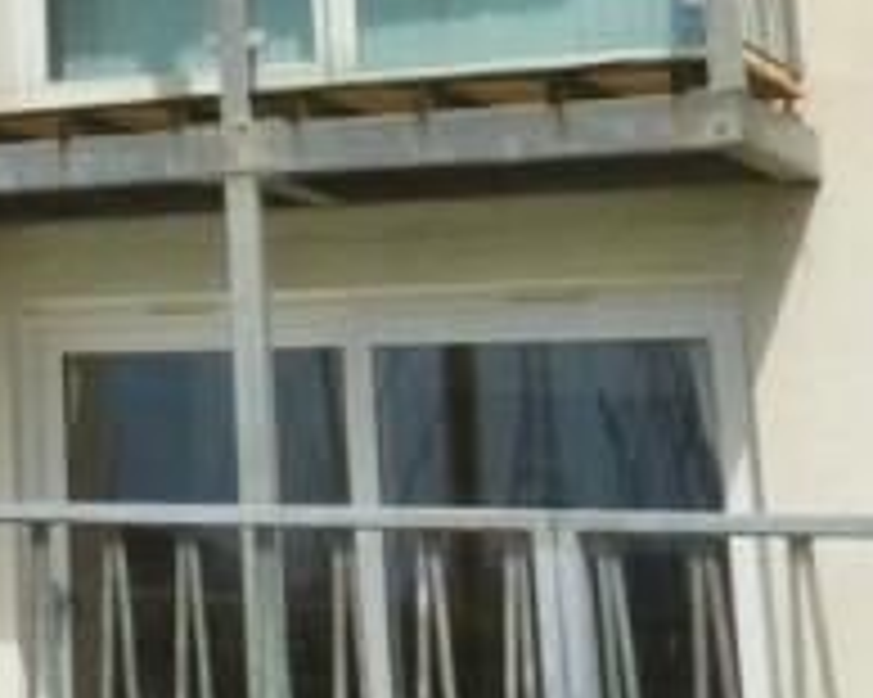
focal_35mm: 103
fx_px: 2660
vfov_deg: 14.4
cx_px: -914
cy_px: -153
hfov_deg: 14.9
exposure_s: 1/800
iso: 80
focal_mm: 3.6
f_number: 6.3
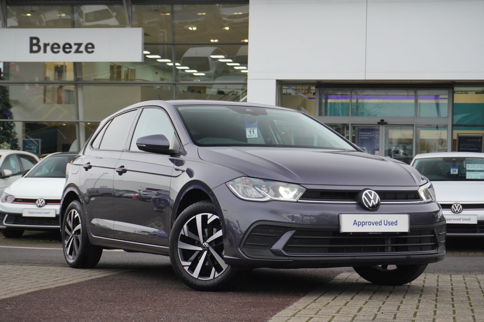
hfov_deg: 27.7
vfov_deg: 18.6
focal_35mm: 73
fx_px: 981
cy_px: 163
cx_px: 242
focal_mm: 46
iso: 1000
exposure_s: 1/160
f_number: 5.6
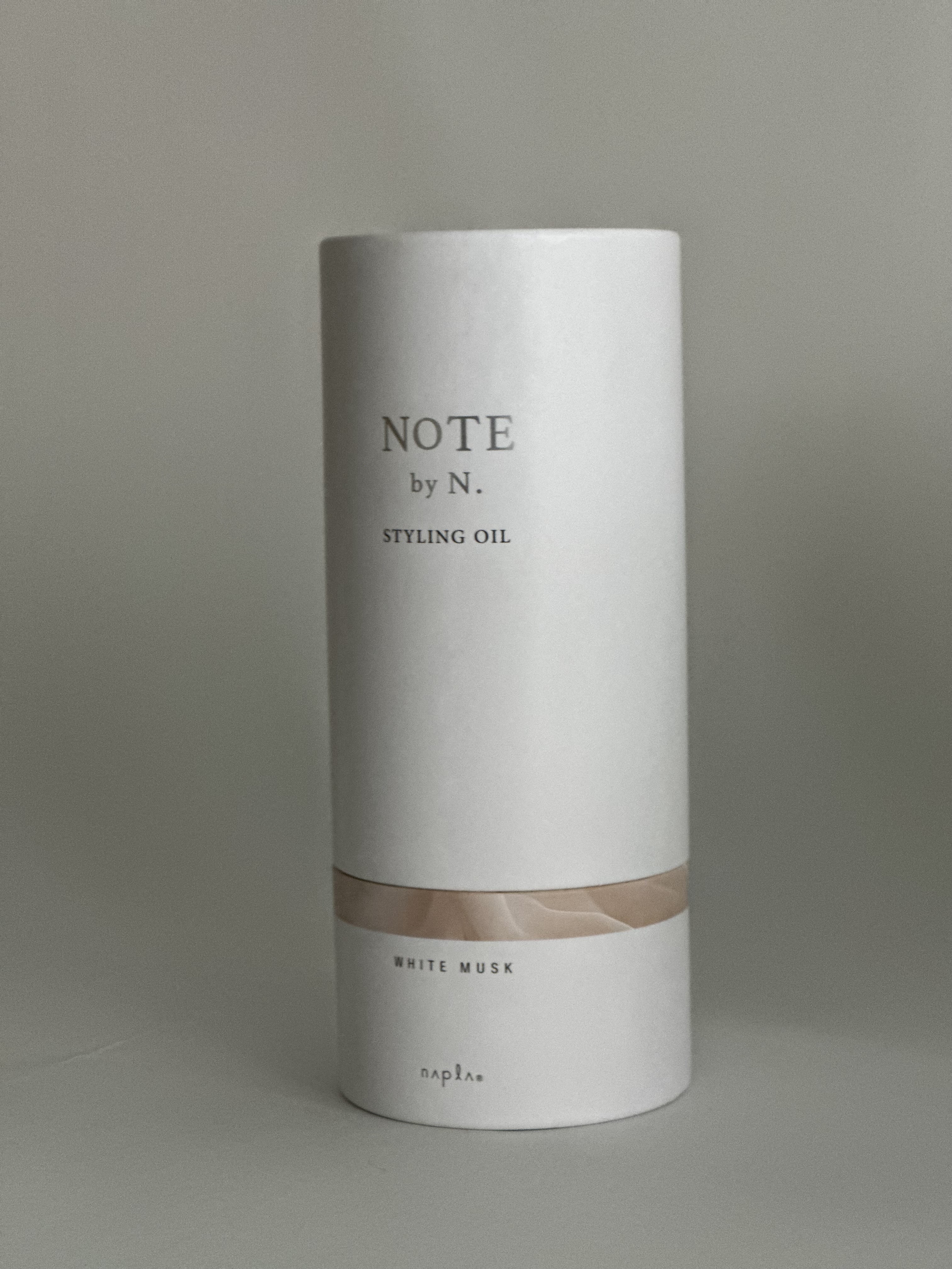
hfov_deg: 19.1
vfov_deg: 25.3
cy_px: 634
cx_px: 476
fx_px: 2824
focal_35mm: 77
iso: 400
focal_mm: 9
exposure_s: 1/30
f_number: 2.8
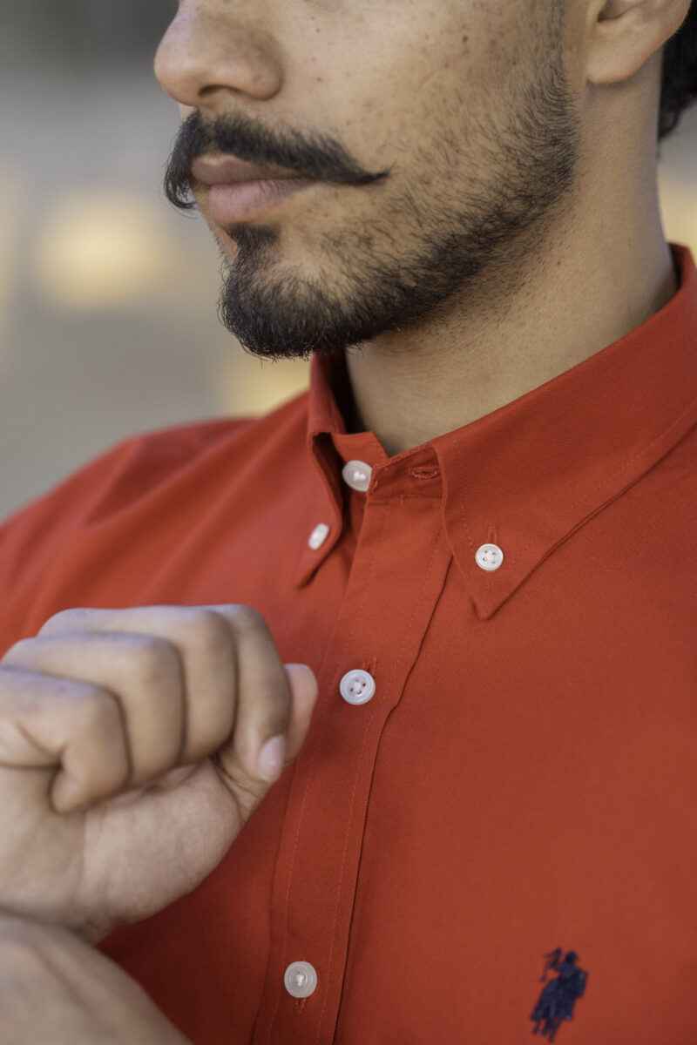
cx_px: 348
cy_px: 522
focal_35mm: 85
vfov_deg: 23.9
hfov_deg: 16.1
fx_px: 2468
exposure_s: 1/320
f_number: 2.8
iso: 800
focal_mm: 85
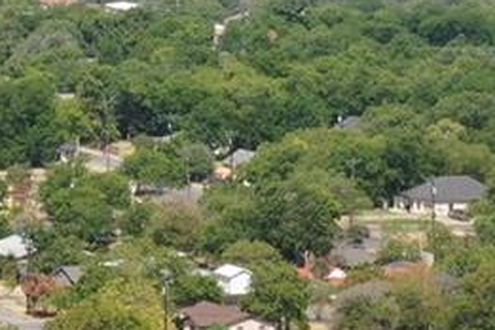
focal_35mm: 220
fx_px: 3025
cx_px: -309
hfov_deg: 9.1
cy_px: 56
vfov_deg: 6.2
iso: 100
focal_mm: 10.26
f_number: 5.6
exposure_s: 1/500
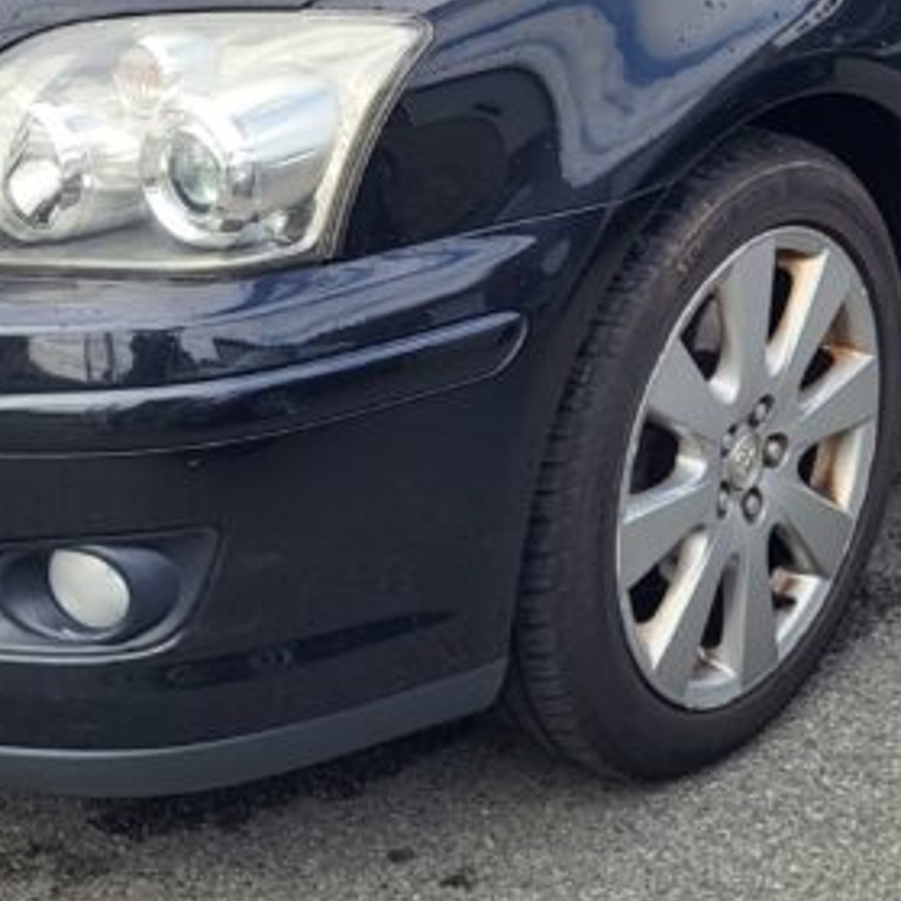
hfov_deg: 26.1
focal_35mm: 66
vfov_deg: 24.9
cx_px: 468
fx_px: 1944
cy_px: 10
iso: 40
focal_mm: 5.4
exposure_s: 1/1111
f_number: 1.8
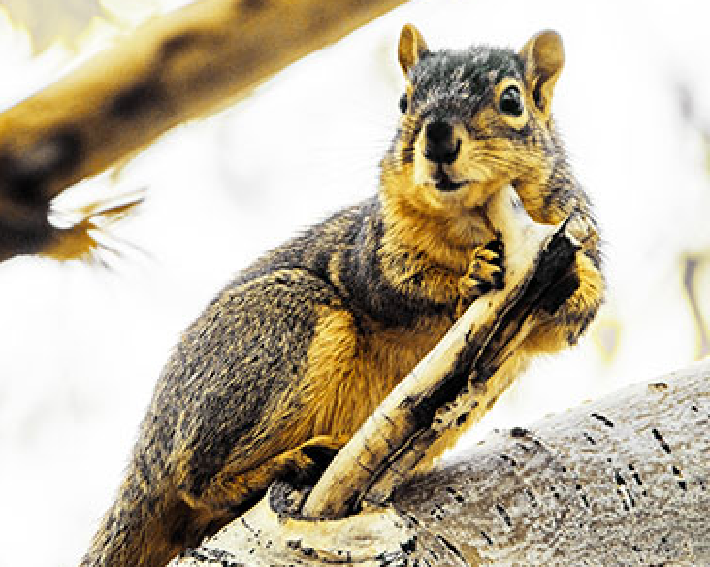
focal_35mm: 1540
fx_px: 32326
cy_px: 265
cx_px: 248
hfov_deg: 1.3
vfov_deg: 1.0
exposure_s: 1/1250
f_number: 13
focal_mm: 1200
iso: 800
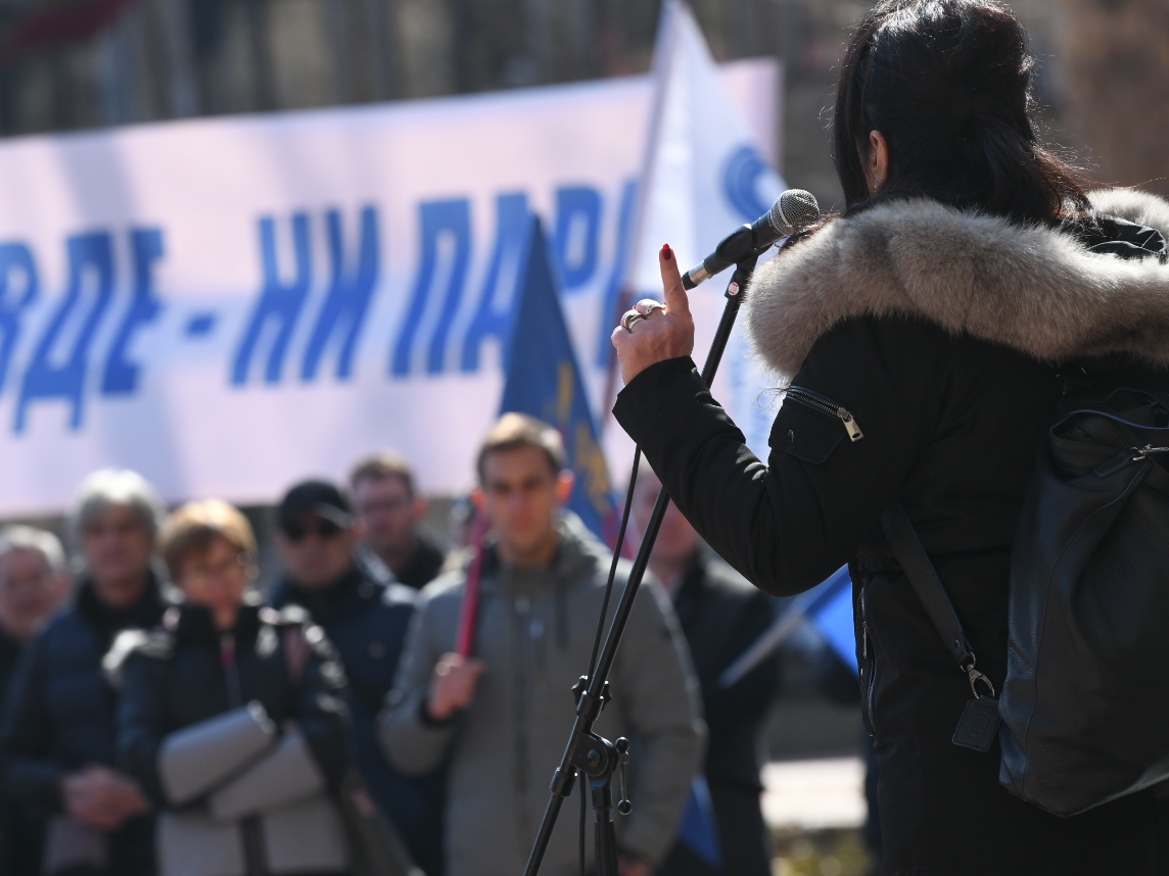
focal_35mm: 245
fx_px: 8274
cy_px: 469
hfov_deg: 8.1
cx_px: 427
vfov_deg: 6.1
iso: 640
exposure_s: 1/2000
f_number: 5
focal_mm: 180
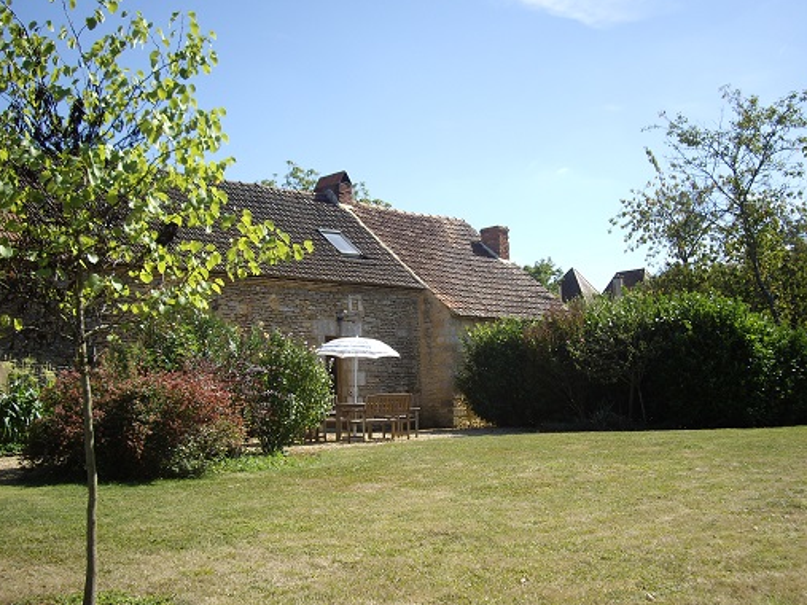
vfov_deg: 32.1
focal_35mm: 45
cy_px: 350
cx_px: 430
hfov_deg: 42.1
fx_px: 1049
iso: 64
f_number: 2.8
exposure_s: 1/640
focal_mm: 7.9
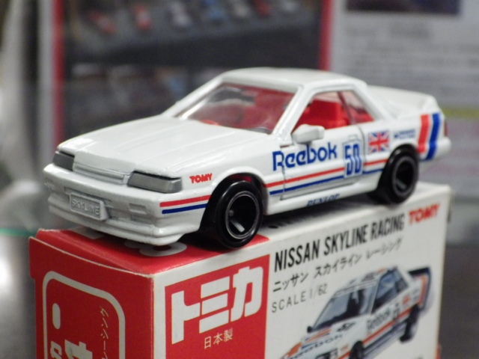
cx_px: 240
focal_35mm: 71
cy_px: 180
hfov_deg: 27.4
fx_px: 982
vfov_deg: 20.7
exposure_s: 1/50
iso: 800
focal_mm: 12.8
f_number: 4.2
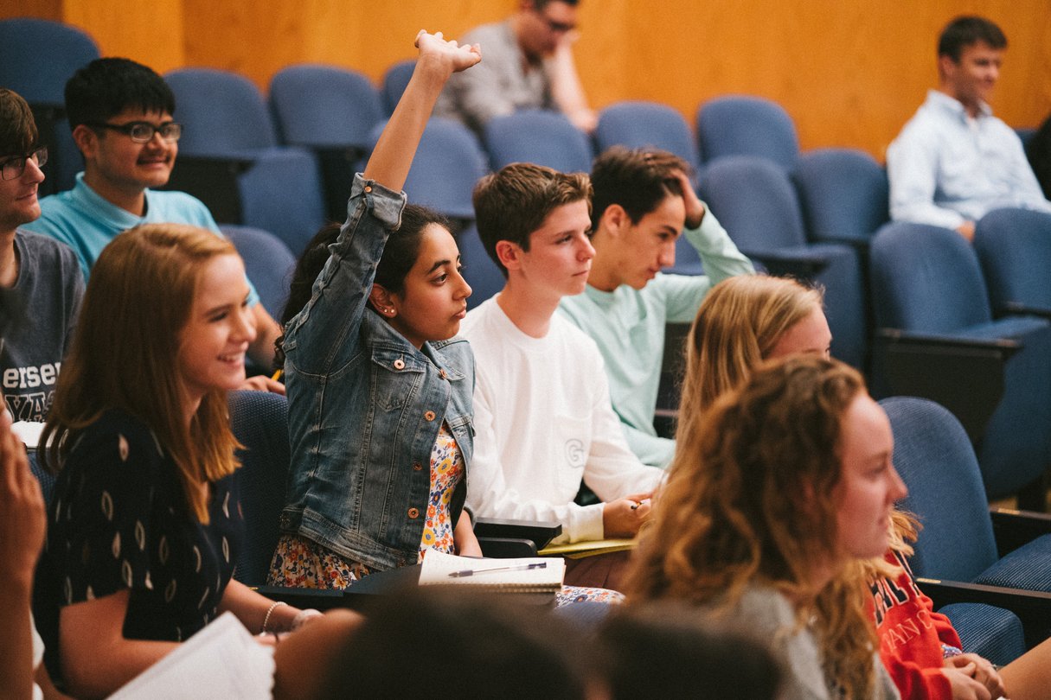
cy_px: 350
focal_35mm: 85
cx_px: 526
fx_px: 2481
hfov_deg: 23.9
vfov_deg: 16.1
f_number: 1.8
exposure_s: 1/250
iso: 4000
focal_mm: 85
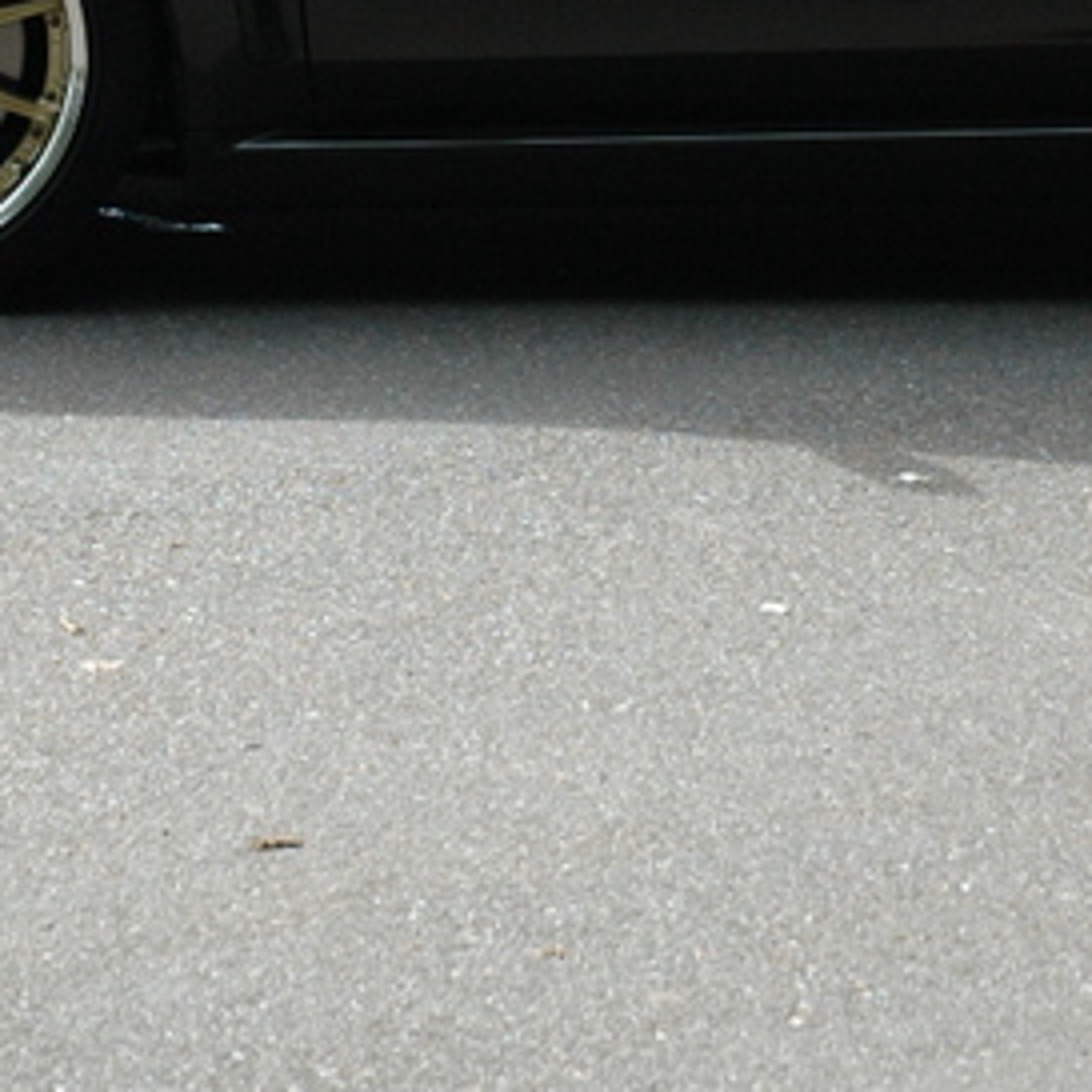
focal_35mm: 220
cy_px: -258
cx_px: 1016
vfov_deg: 7.9
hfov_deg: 7.9
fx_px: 7852
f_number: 4.5
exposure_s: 1/640
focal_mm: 46
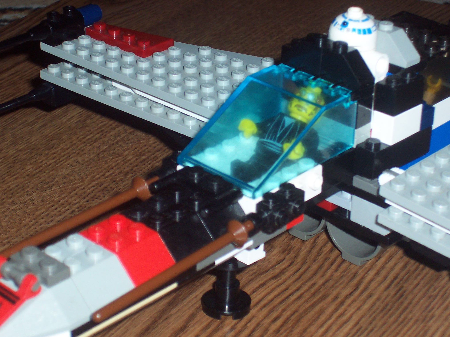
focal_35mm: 111
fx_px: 1443
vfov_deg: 13.3
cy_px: 168
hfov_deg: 17.7
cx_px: 225
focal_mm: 16.8
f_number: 4.8
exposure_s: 1/90
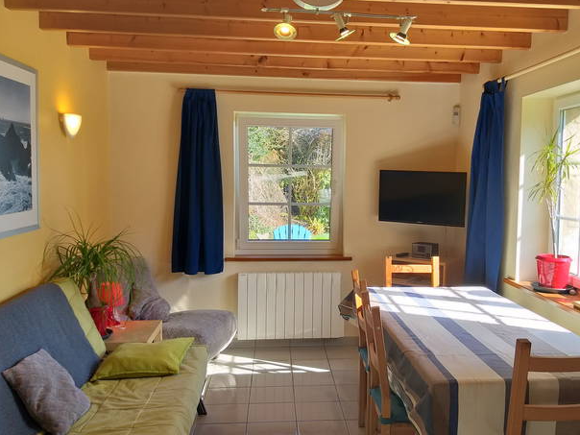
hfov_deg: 53.6
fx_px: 570
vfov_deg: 41.8
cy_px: 228
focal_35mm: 34
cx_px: 346
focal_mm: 3.93
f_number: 1.7
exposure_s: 1/154
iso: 40
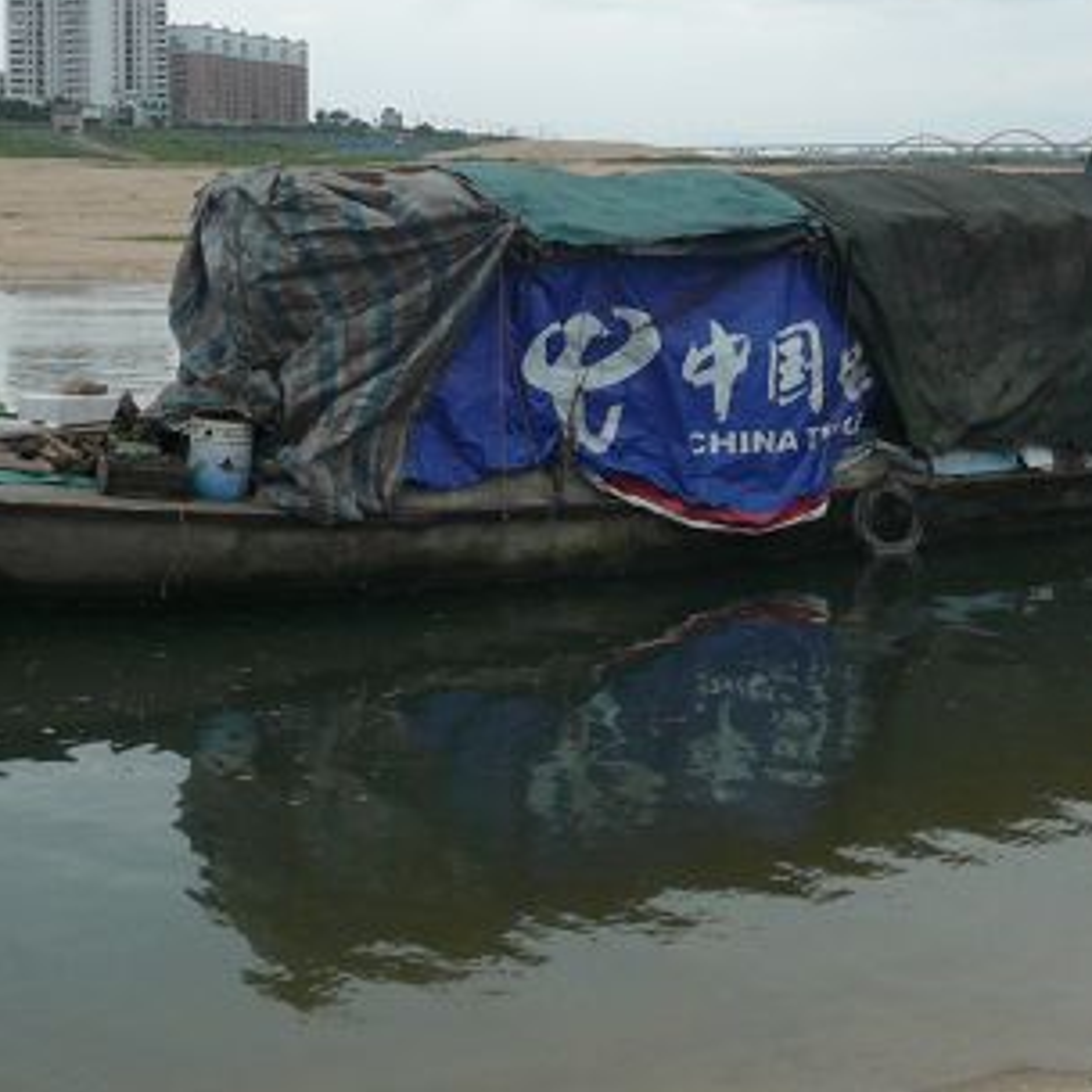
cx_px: 797
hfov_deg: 7.4
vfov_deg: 7.4
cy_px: 277
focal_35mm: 237
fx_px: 8459
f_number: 5.6
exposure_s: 1/640
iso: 100
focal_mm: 16.8
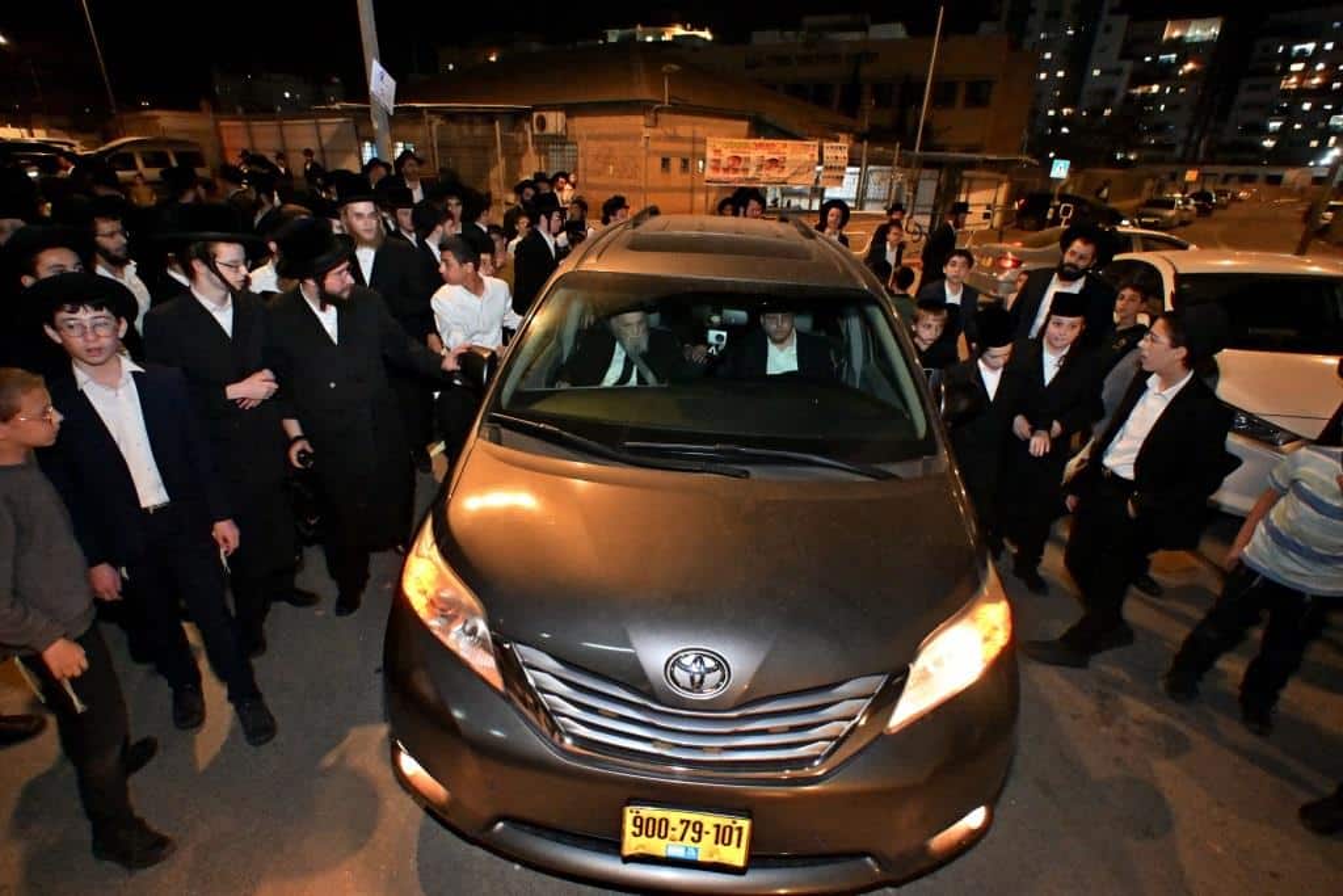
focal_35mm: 18
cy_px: 448
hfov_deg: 90.0
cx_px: 672
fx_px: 672
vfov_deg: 67.4
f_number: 3.5
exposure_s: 1/160
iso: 3200
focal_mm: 12
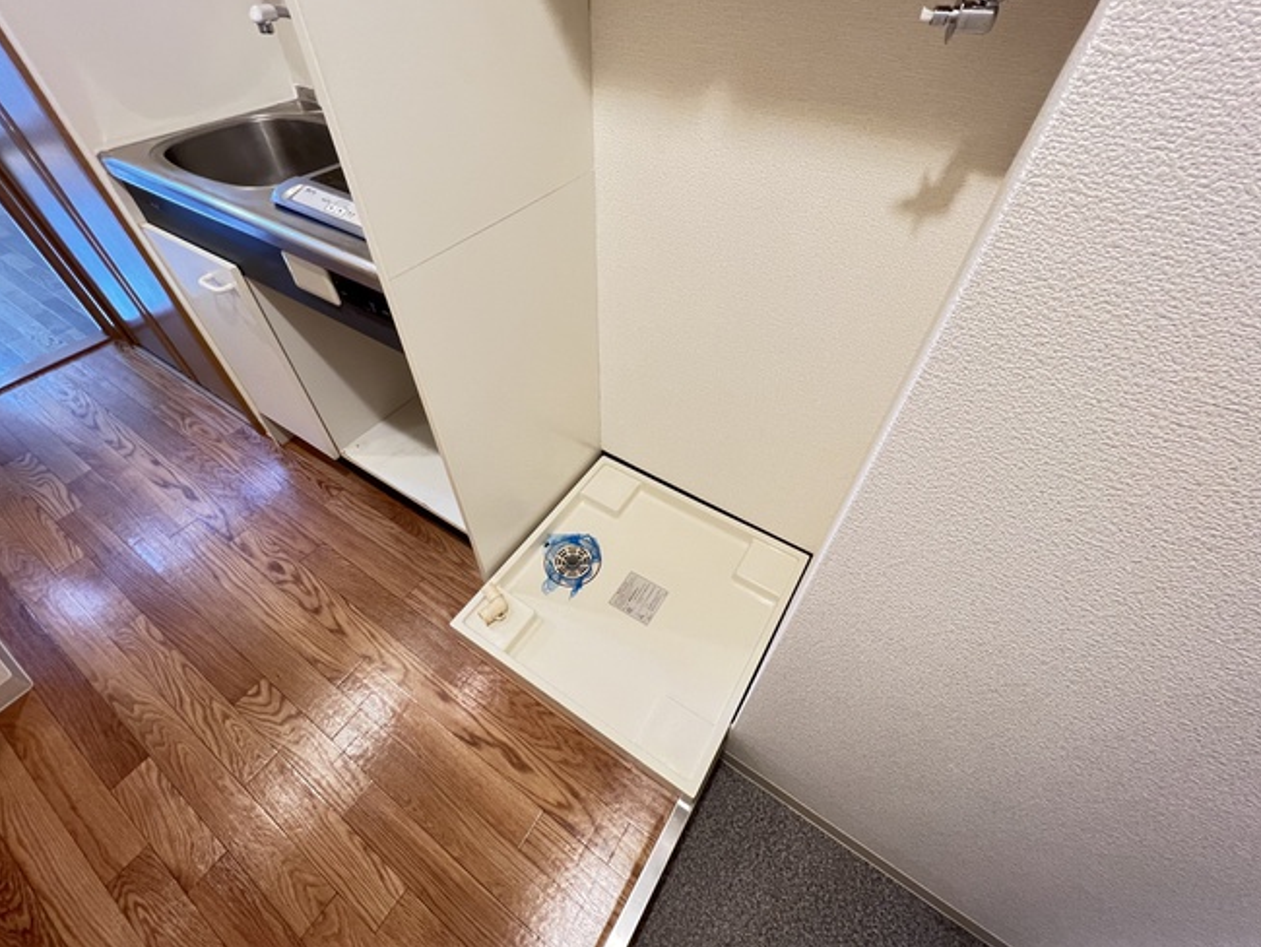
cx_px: 615
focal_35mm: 14
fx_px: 510
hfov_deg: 102.0
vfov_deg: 85.7
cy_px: 455
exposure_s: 1/60
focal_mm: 1.57
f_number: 1.8
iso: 400
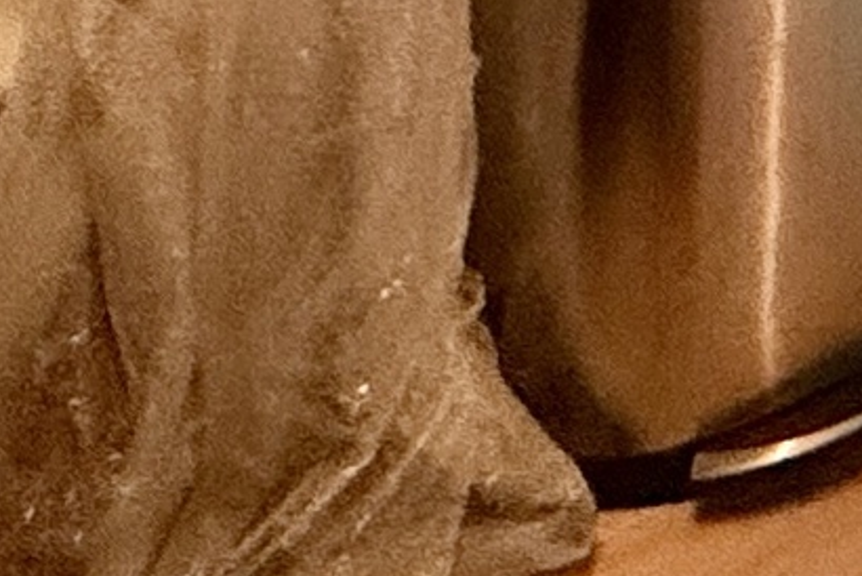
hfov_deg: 12.5
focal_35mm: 109
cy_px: -1324
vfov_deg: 9.2
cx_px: 2313
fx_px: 2612
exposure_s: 1/59
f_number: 2.2
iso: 400
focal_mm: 2.22
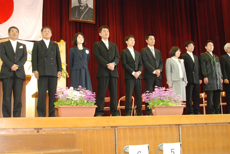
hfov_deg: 41.1
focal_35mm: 48
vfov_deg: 28.2
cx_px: 115
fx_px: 307
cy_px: 77
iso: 1600
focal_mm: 32
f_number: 3.8
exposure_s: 1/60
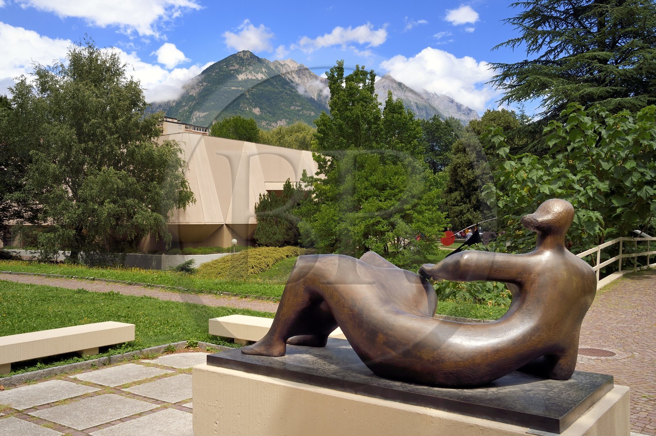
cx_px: 328
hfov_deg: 54.5
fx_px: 637
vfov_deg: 37.8
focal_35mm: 35
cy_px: 218
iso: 200
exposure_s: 1/250
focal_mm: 35
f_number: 16
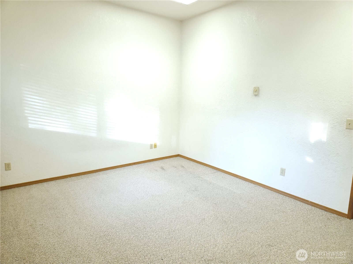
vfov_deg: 58.9
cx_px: 176
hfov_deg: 73.9
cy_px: 132
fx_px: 235
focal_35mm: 23
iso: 250
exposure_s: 1/60
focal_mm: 5.4
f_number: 1.8
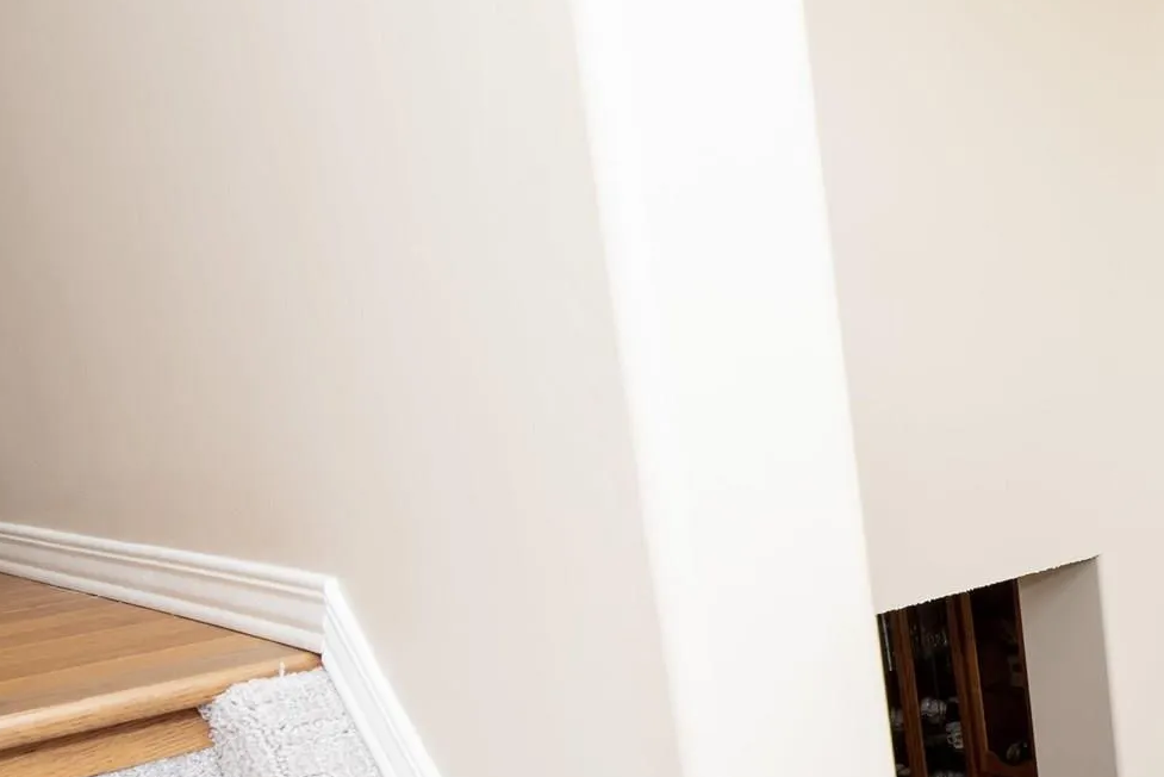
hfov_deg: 35.8
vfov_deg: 30.3
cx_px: 1365
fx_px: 1423
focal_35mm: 44
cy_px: 529
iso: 140
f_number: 5.6
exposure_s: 1/125
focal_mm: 14
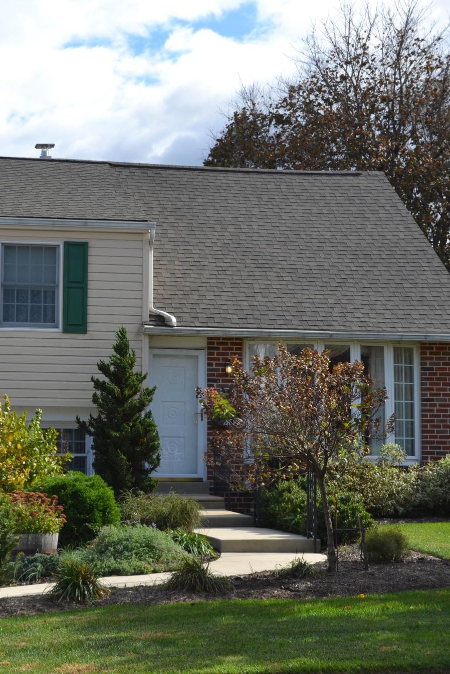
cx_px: 122
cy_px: 337
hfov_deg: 18.6
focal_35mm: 73
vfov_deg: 27.7
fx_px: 1369
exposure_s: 1/250
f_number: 8
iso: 100
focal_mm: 32
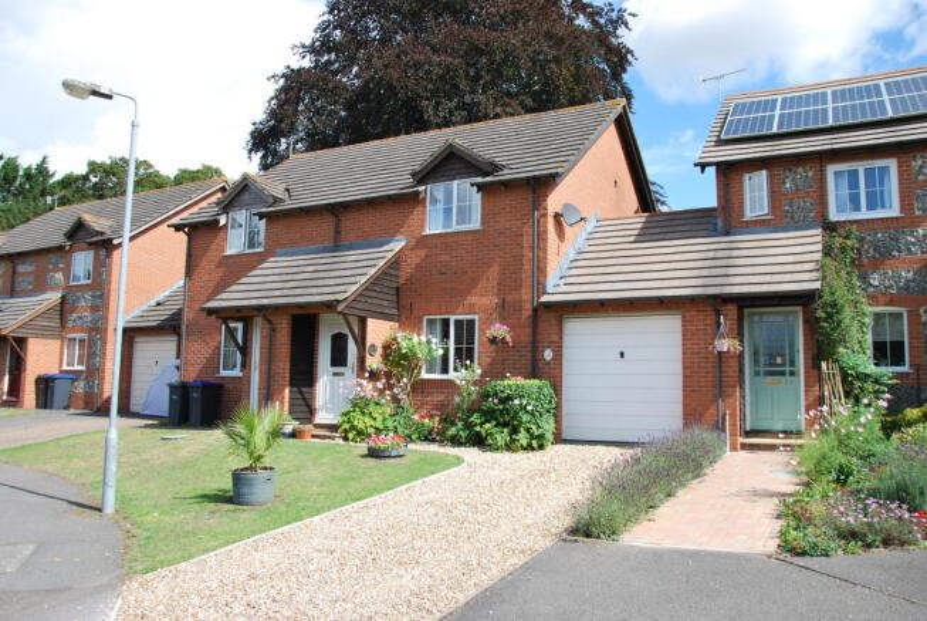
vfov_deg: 48.0
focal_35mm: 27
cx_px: 464
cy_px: 310
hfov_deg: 67.3
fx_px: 696
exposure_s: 1/200
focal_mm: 18
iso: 100
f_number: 7.1
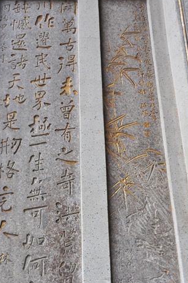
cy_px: 164
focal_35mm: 50
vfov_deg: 39.5
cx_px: 84
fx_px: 393
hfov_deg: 26.9
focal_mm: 26
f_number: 3.8
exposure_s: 1/2000
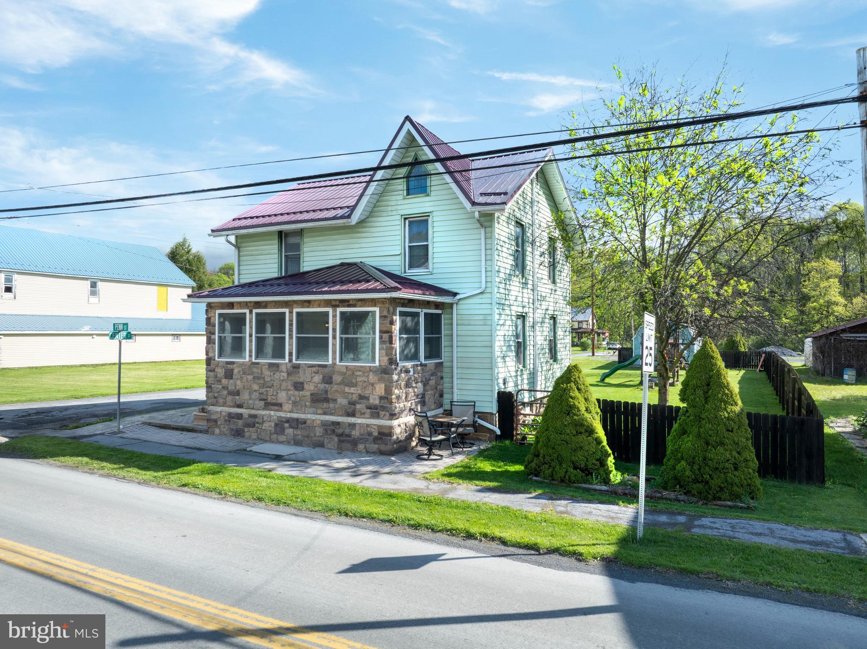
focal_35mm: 24
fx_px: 601
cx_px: 434
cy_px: 324
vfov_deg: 56.8
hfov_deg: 71.6
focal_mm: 12.29
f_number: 7.1
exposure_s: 1/160
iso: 100
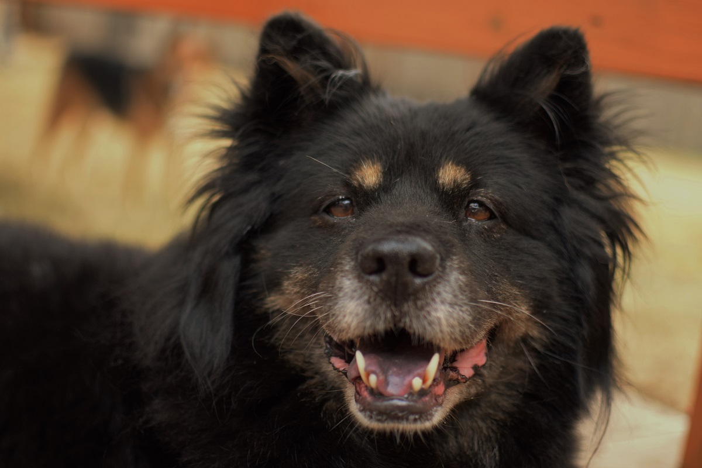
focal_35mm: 52
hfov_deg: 37.9
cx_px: 351
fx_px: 1024
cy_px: 234
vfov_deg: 25.8
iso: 500
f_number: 1.8
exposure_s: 1/800
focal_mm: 35
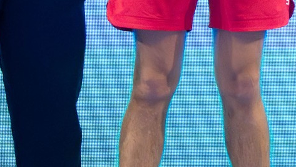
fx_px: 9104
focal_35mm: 1160
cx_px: 429
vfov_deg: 1.0
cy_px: -229
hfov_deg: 1.9
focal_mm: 175
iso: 6400
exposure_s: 1/640
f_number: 2.8
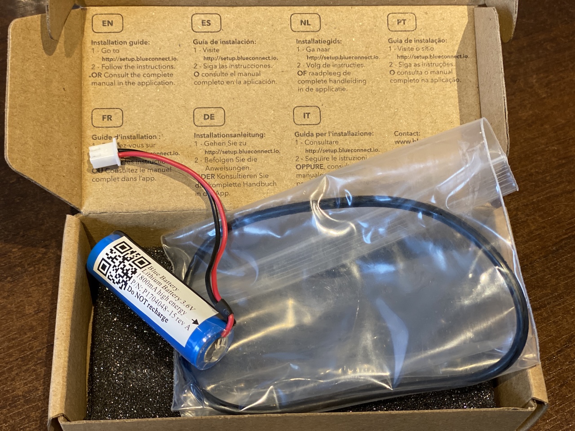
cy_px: 216
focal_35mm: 52
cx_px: 288
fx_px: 864
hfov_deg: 36.8
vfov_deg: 28.0
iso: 125
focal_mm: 6
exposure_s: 1/50
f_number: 2
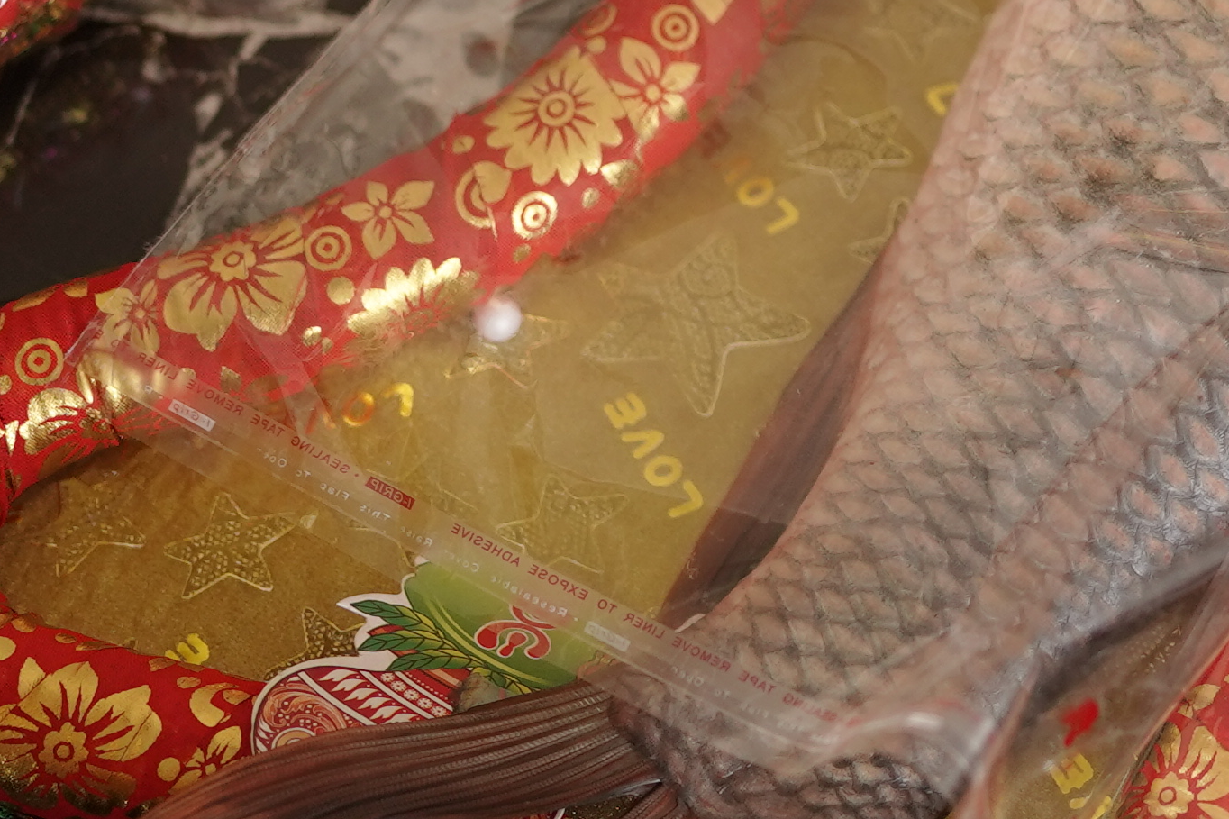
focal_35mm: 154
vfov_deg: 8.7
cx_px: 1798
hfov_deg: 12.7
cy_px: -378
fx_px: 5256
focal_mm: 35
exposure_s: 1/200
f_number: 1.4
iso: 250
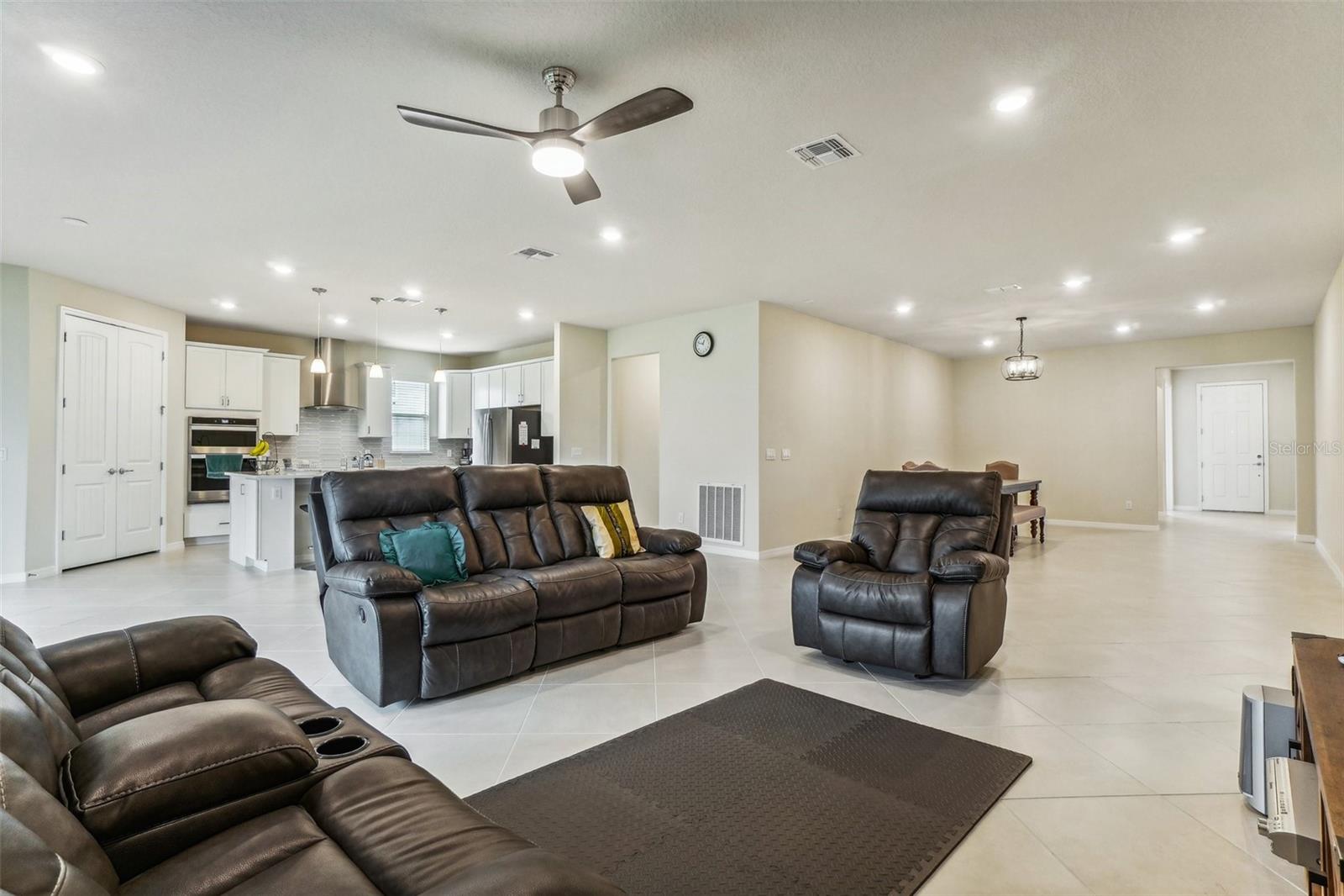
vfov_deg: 72.0
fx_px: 616
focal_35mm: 16
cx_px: 672
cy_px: 448
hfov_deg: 95.0
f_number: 8
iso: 400
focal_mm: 11
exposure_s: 1/15
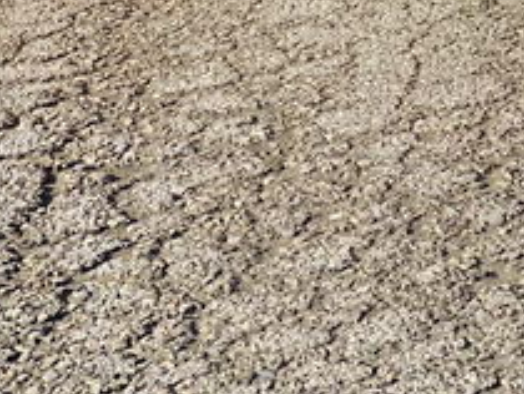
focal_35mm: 190
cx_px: 609
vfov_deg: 7.6
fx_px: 2879
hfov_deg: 10.3
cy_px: -279
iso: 20
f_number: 2
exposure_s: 1/1295
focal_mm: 6
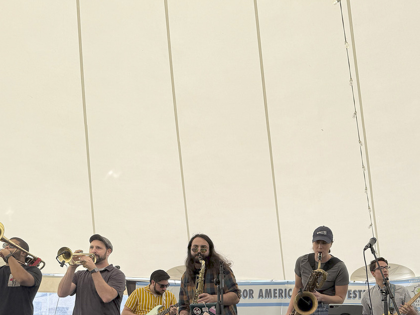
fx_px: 522
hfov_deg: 43.7
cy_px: 272
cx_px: 246
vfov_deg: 32.3
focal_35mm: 43
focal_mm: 6.76
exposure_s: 1/1855
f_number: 1.78
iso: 80
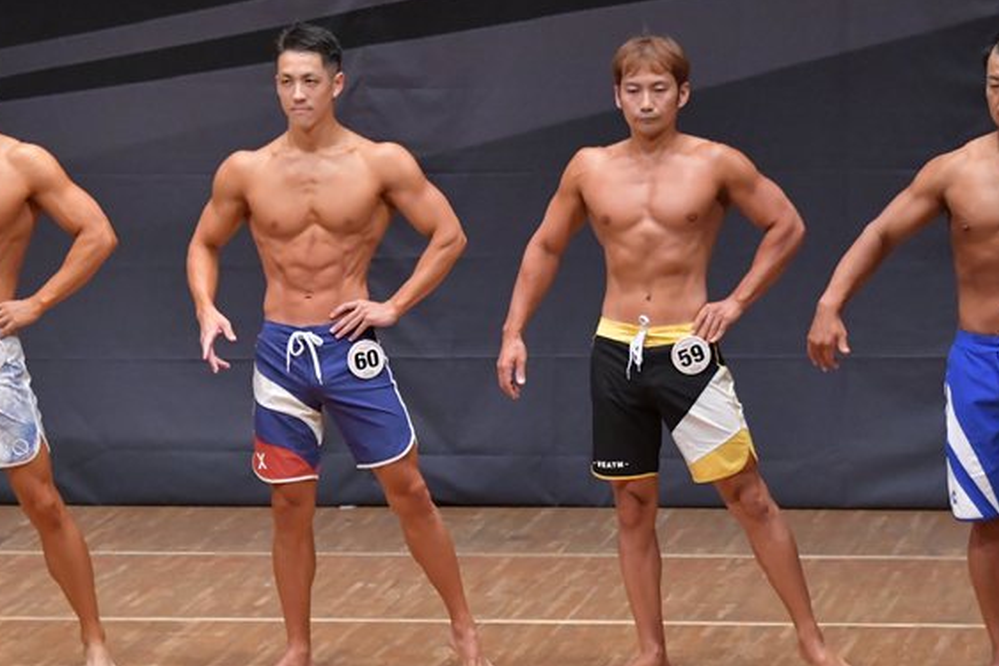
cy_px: 362
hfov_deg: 6.6
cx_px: 434
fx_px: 8599
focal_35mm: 310
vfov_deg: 4.4
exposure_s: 1/400
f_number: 5.6
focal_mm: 150
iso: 6400
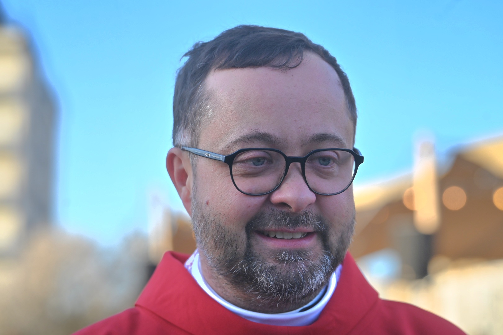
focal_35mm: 110
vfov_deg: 12.5
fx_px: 1537
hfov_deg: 18.6
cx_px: 252
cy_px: 168
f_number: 4.5
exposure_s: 1/400
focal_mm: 110
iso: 100
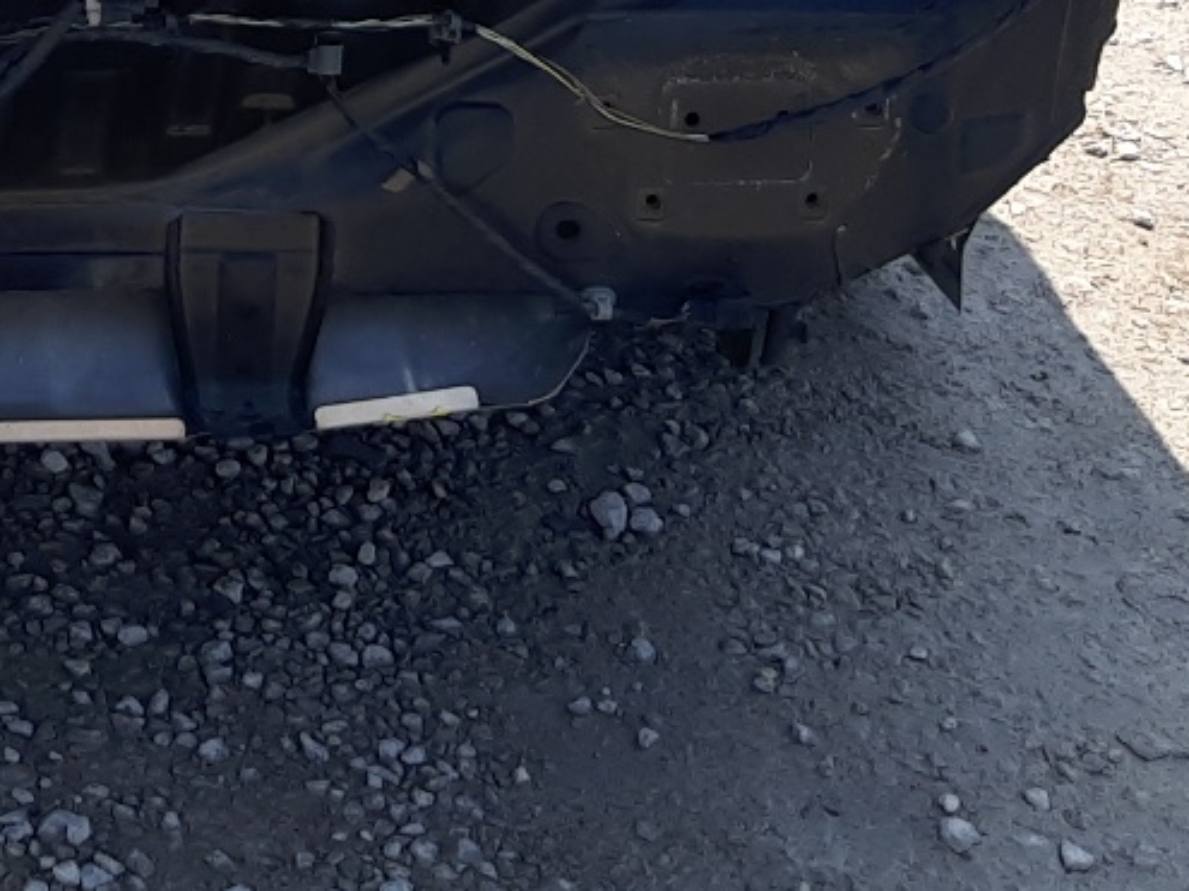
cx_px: -125
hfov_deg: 22.0
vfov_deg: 16.1
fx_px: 2885
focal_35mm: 84
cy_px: -439
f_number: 1.7
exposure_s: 1/1429
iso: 40
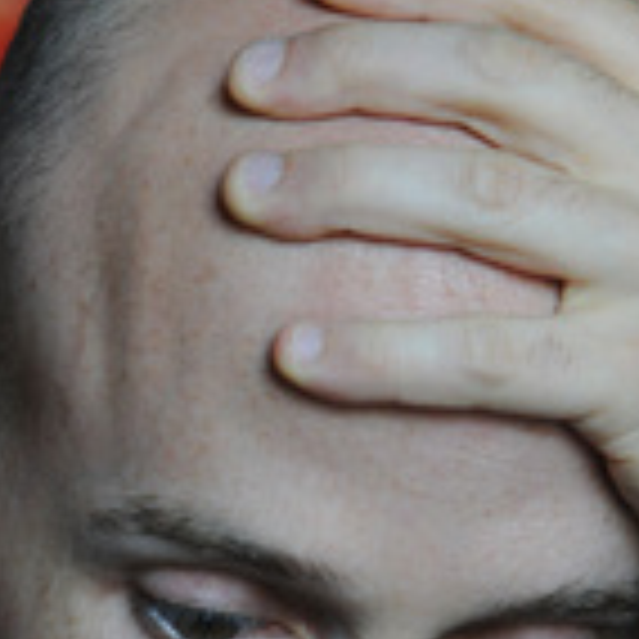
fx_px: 4870
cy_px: 544
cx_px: 324
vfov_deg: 7.5
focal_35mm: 233
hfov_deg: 7.5
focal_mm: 65
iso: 400
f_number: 4
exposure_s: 1/30
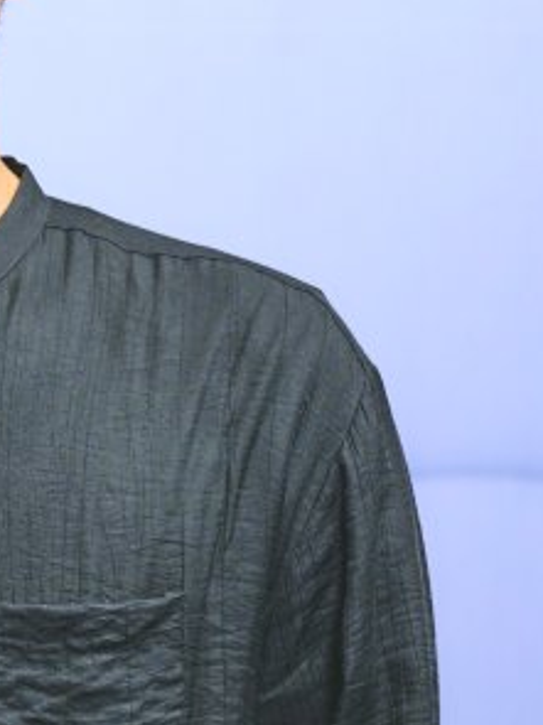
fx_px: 3767
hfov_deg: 8.2
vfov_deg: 10.9
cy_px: 627
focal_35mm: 180
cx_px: -111
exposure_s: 1/125
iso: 400
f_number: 2.8
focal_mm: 46
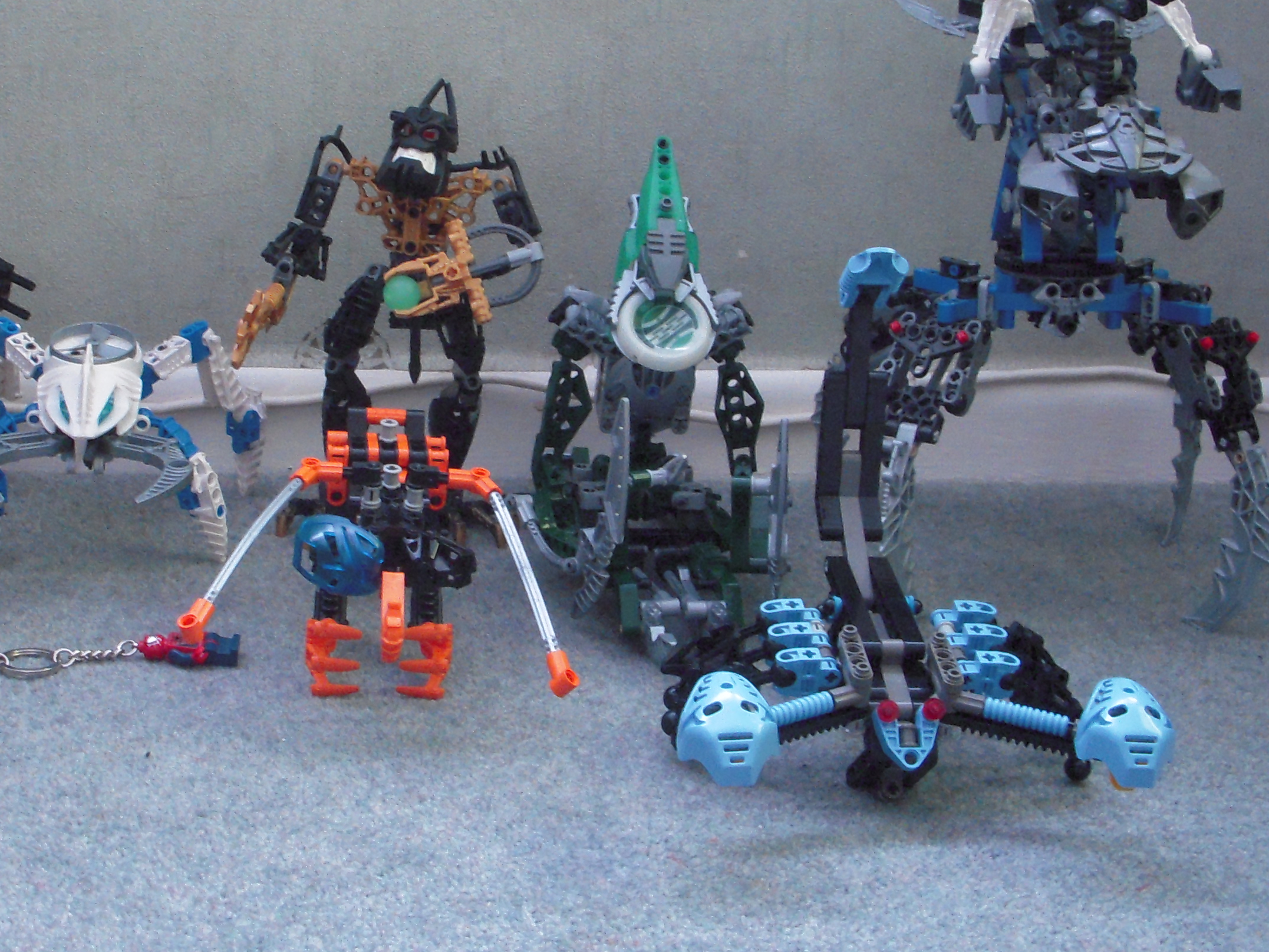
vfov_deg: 24.0
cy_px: 350
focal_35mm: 61
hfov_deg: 31.4
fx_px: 2236
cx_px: 420
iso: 400
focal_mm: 6.3
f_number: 3.3
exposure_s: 1/2
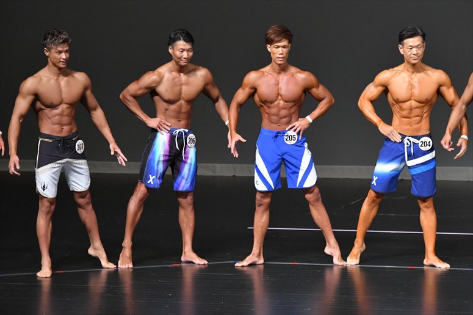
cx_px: 236
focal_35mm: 300
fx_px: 3940
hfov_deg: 6.9
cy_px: 158
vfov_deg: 4.6
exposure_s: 1/400
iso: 5000
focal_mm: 200
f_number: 5.6
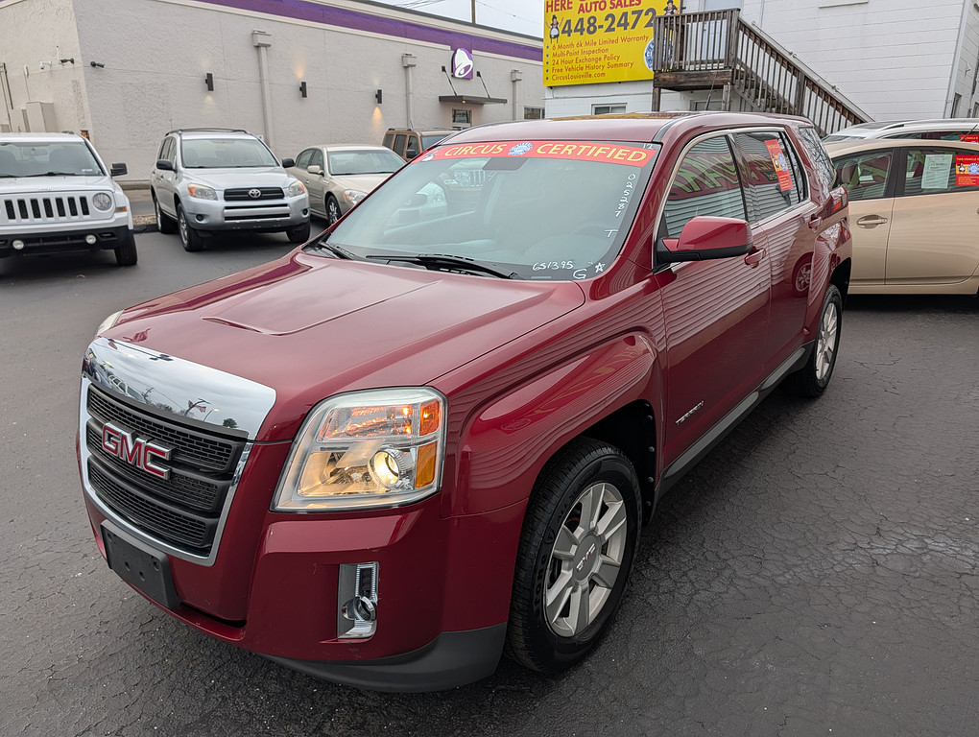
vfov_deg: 56.9
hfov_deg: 71.5
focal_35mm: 24
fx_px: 680
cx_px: 490
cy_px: 368
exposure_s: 1/71.1
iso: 30
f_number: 1.68
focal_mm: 6.9
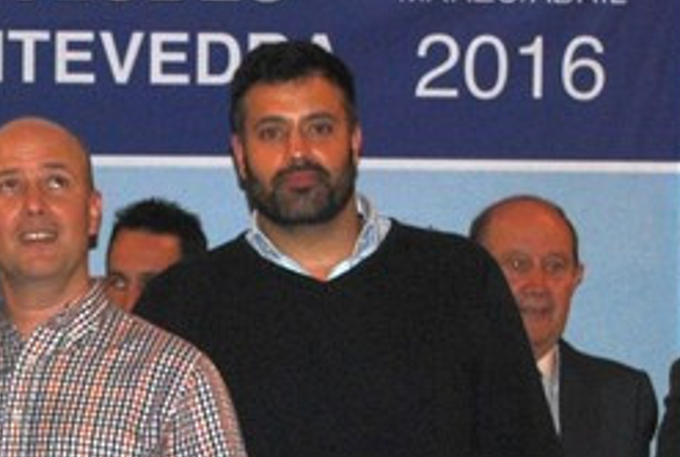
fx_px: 3295
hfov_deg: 11.6
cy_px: 494
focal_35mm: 174
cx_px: -52
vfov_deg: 7.9
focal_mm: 28
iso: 200
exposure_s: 1/60
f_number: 4.5
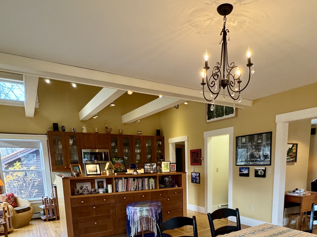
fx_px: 238
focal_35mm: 26
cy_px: 200
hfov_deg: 67.0
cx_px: 181
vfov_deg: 48.9
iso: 250
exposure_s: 1/120
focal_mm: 2.22
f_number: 2.2
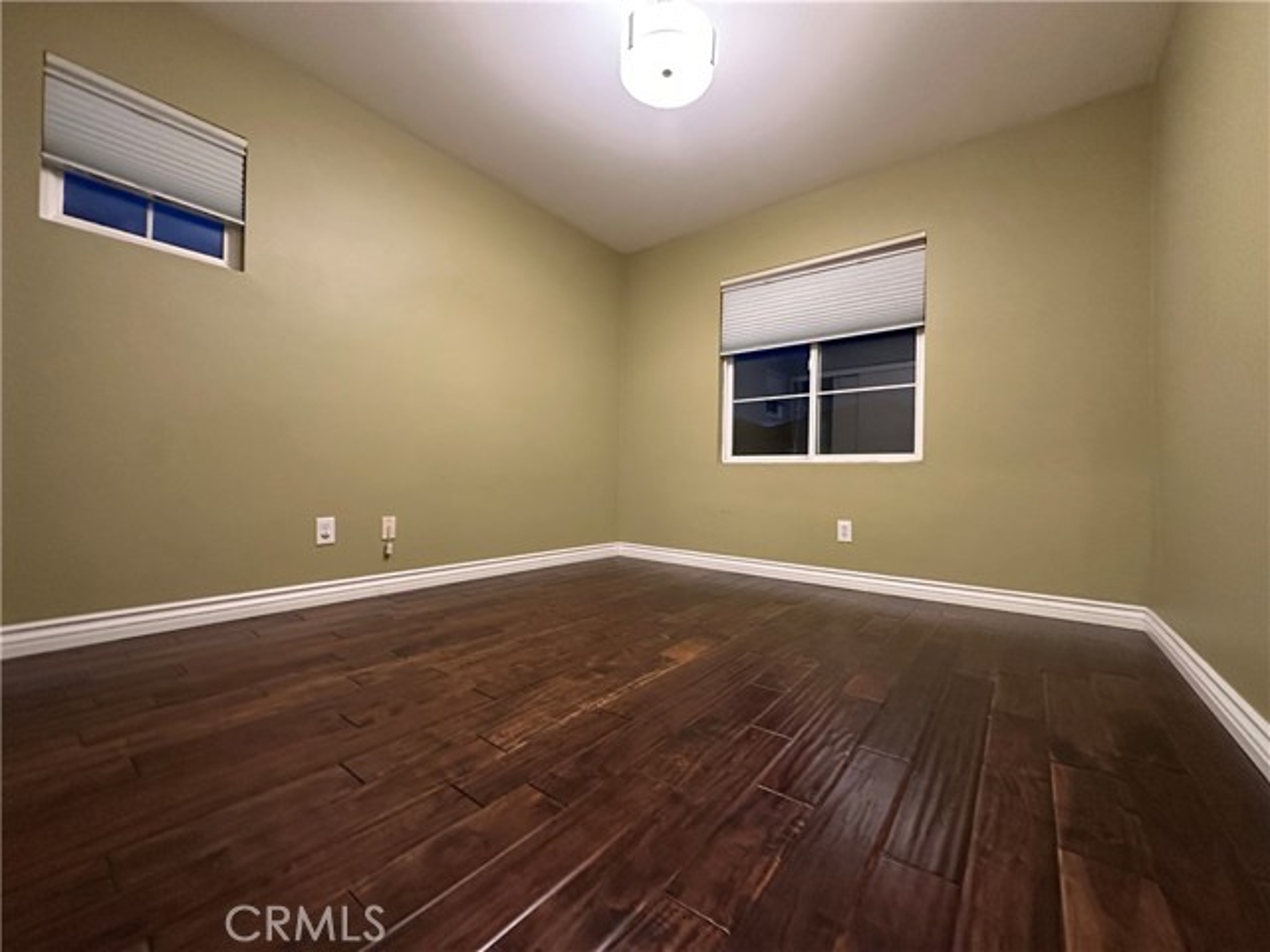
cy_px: 476
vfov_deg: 85.7
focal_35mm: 14
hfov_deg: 102.1
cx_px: 635
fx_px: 514
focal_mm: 2.22
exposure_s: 1/60
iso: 800
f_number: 2.2
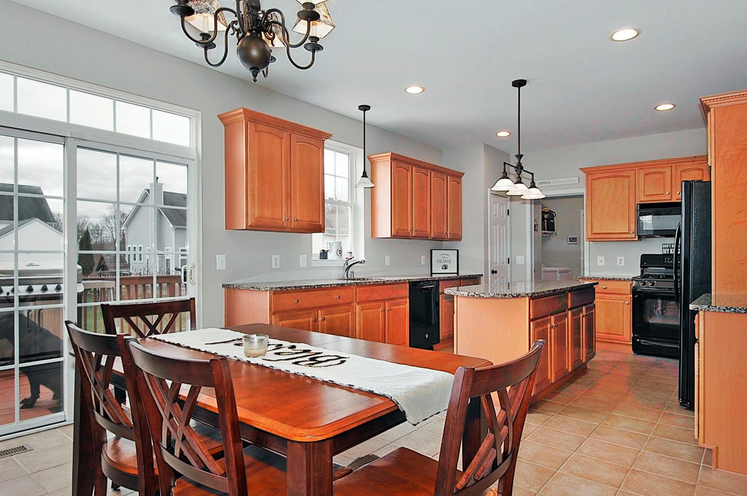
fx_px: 394
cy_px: 233
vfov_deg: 64.4
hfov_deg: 86.9
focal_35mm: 19
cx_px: 359
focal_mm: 10
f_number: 8
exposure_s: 1/250
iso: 200
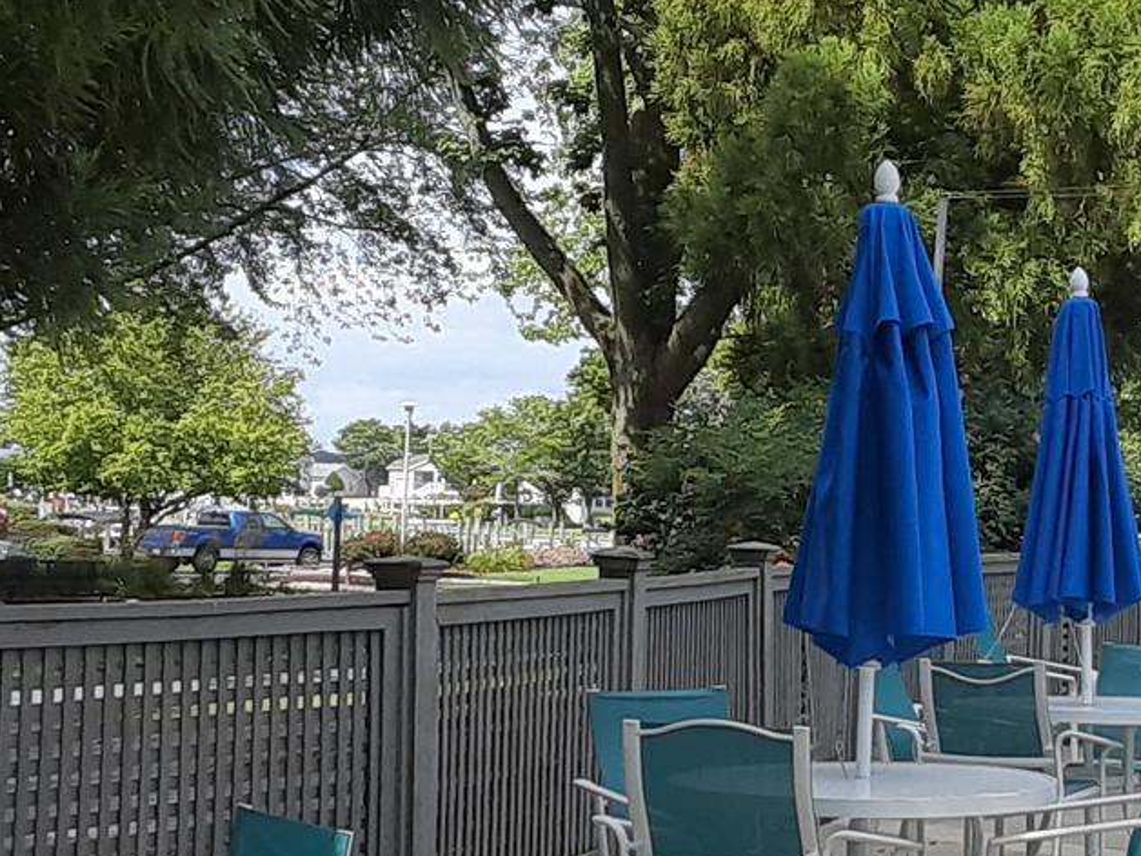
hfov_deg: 22.0
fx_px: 2901
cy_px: 518
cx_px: 870
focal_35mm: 88
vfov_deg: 16.8
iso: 40
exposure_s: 1/1453
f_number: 1.9
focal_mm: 2.91
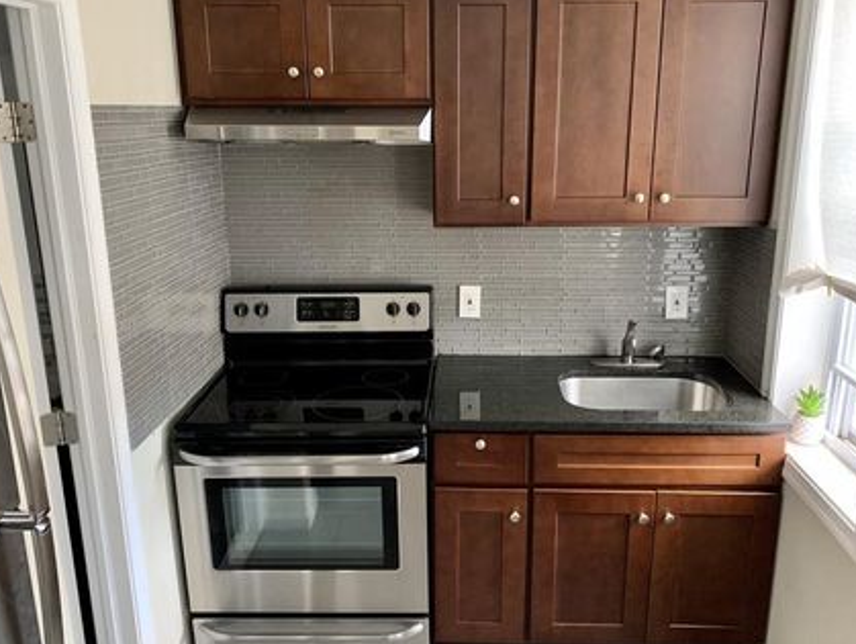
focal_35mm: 31
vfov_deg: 45.5
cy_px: 330
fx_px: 767
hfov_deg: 58.3
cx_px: 447
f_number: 1.8
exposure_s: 1/55
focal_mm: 4.25
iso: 400
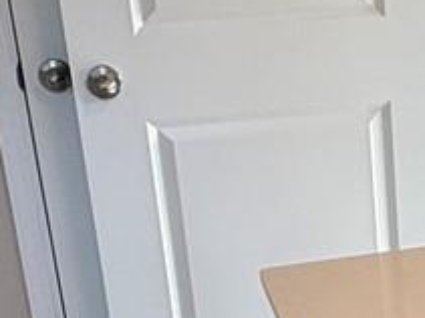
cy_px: 326
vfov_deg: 13.7
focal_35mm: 106
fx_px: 1301
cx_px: 500
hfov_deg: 17.7
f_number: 2.2
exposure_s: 1/120
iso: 64
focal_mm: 2.22
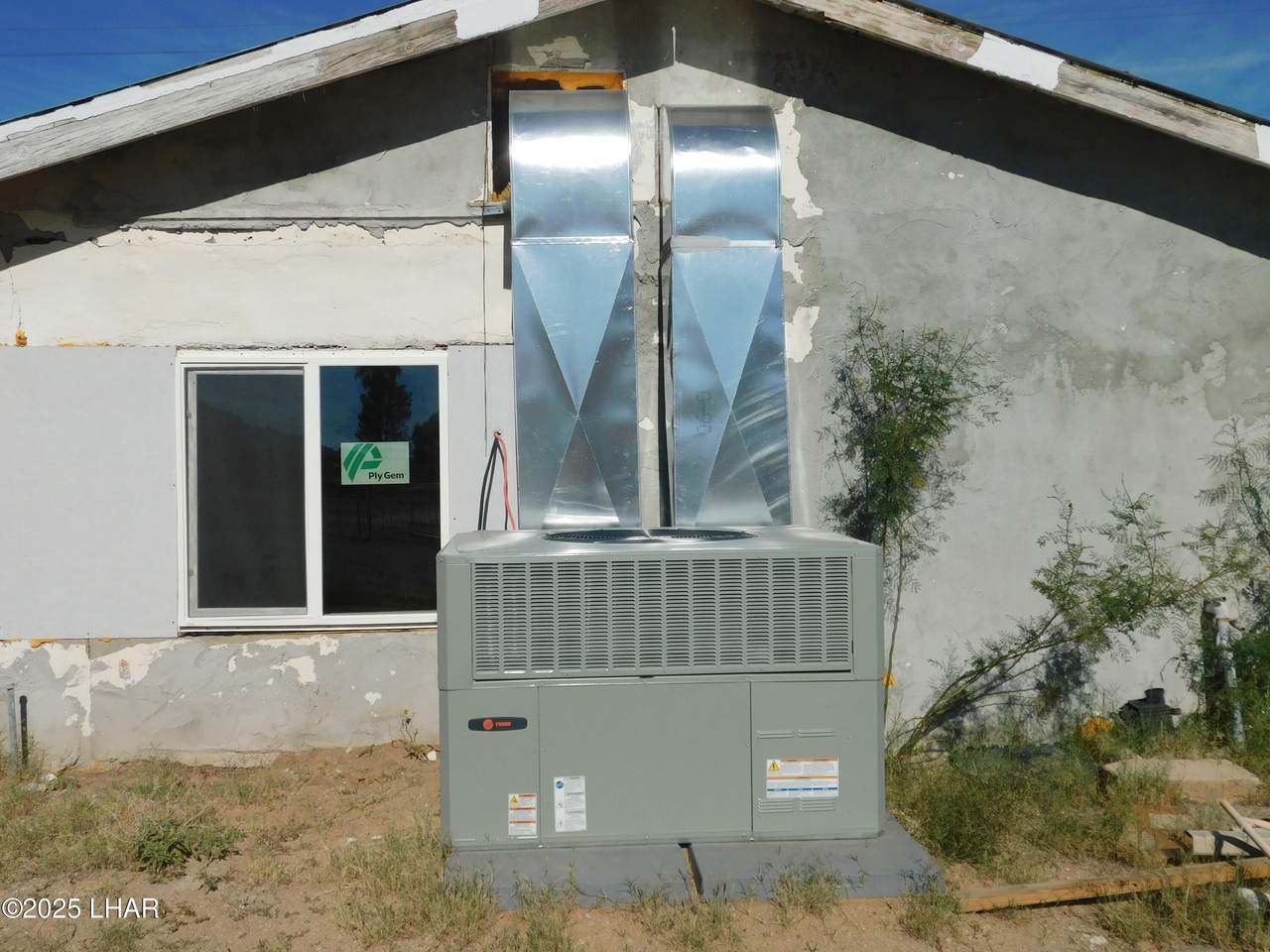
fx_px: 1321
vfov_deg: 39.7
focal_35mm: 36
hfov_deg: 51.4
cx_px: 635
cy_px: 476
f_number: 7
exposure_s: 1/1000
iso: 125
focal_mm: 6.3
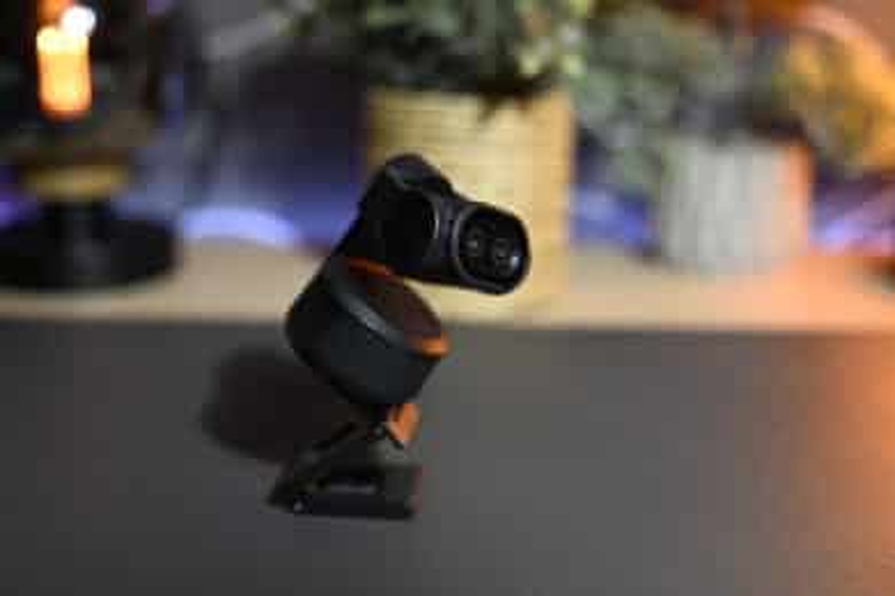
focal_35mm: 51
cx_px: 448
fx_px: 1268
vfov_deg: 26.5
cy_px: 298
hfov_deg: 38.9
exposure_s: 1/125
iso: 320
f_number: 2.8
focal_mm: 51
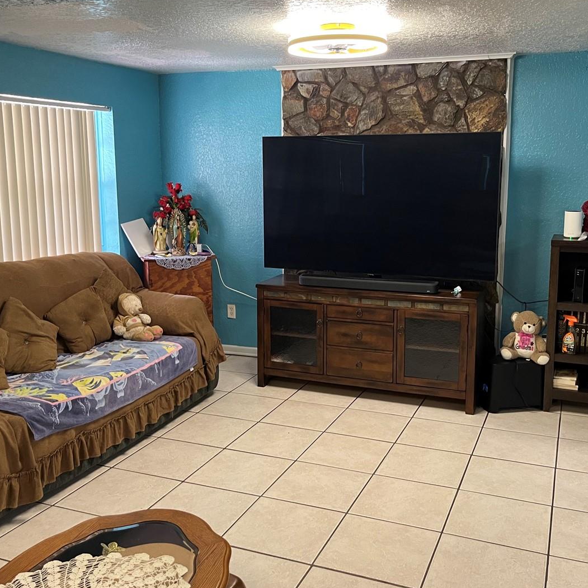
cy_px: 266
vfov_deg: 47.2
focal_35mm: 35
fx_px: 673
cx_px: 309
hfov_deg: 47.2
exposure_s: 1/60
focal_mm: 5.1
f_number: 1.6
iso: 250
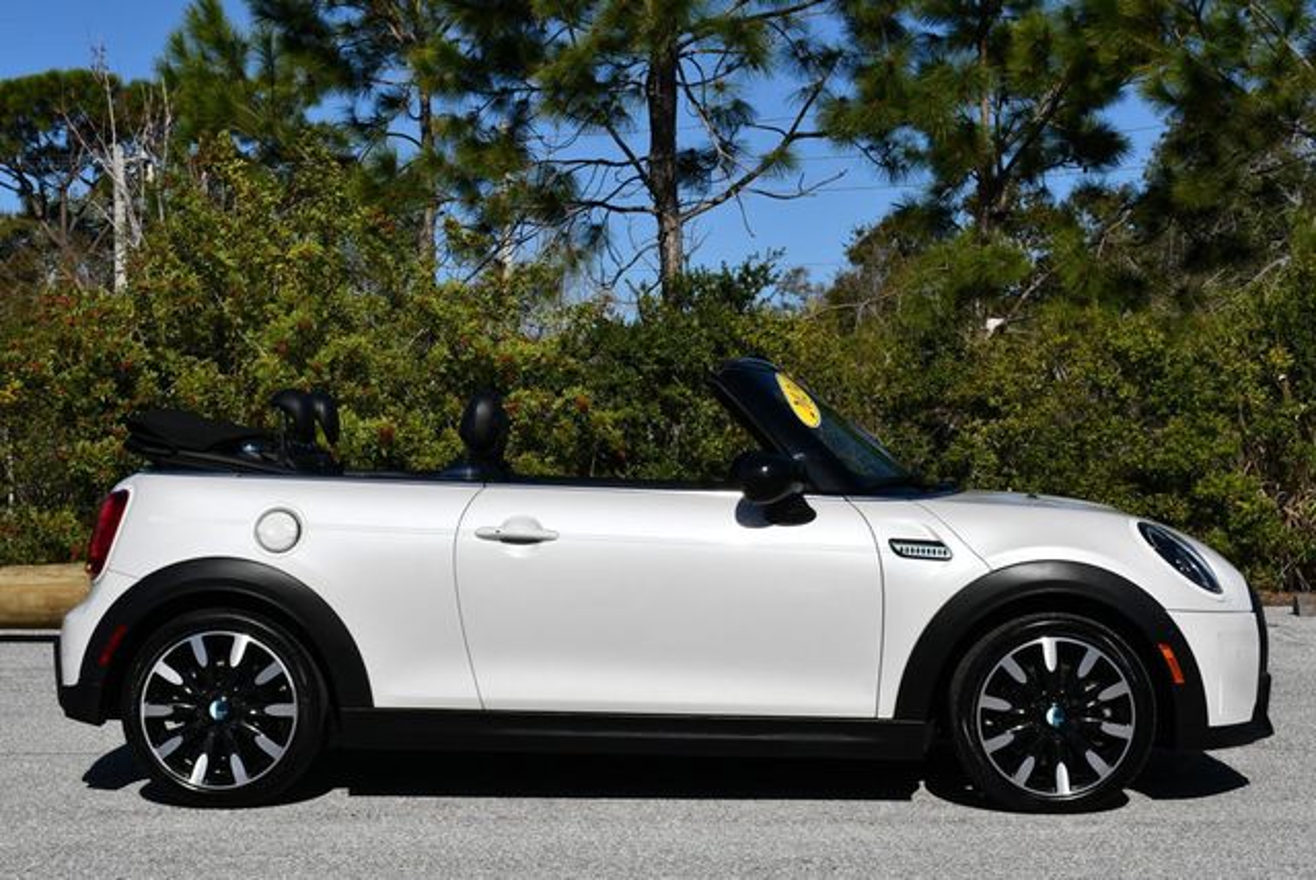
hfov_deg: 31.4
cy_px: 440
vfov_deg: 21.3
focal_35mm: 64
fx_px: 2342
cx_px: 658
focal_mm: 32
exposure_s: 1/400
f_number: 10
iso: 100
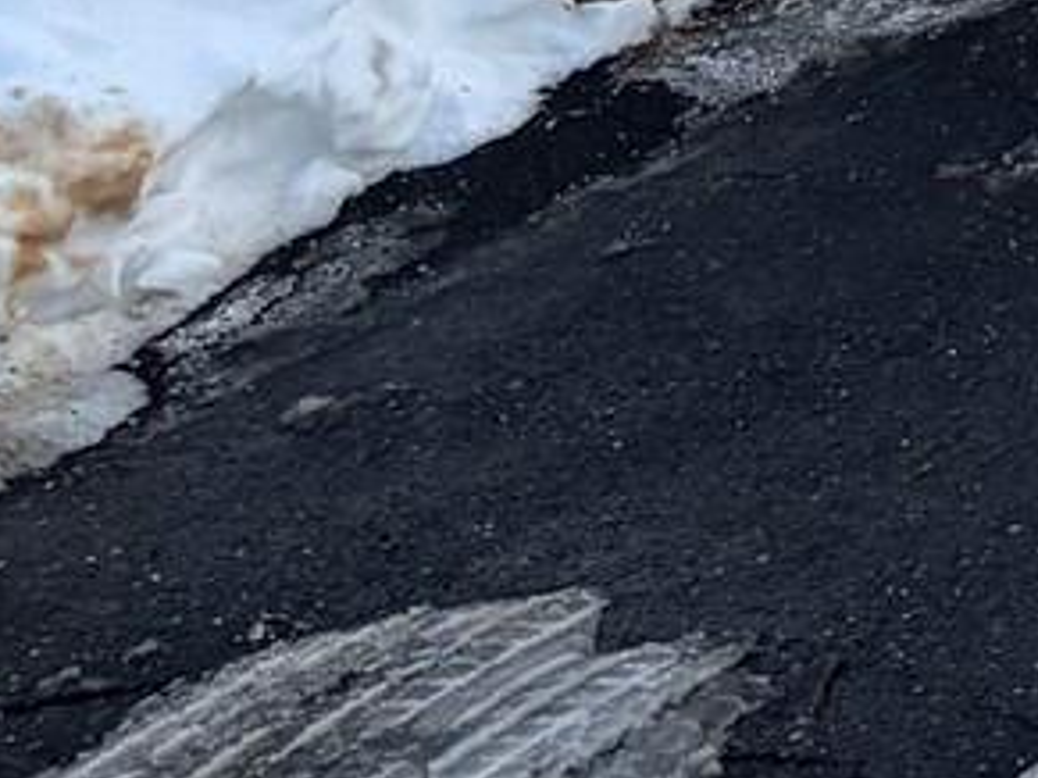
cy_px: -1731
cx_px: 2868
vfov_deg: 7.1
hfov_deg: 9.2
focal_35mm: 183
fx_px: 5485
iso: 80
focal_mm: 5.96
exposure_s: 1/122
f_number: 1.6
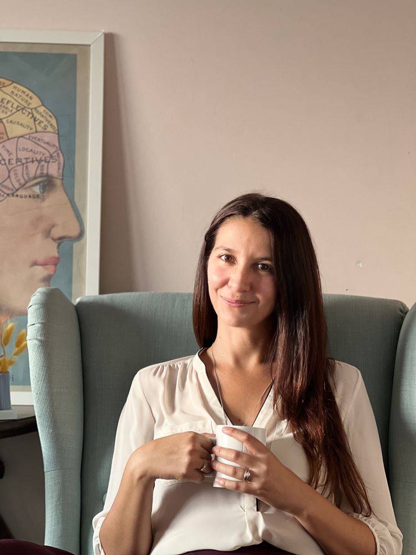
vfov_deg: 25.3
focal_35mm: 77
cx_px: 208
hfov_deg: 19.1
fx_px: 1234
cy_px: 278
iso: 320
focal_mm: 9
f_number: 2.8
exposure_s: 1/40
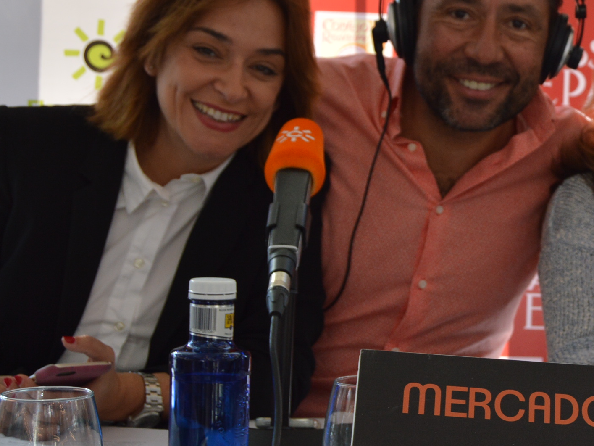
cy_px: 158
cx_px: 606
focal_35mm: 95
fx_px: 1631
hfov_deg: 20.0
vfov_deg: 15.5
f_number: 5.6
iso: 250
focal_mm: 31
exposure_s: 1/125
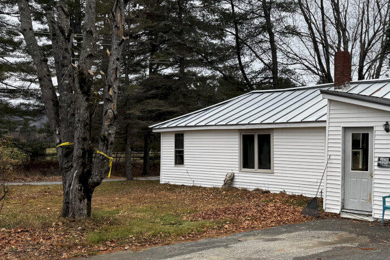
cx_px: 318
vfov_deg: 27.9
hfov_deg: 39.3
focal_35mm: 48
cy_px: 168
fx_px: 520
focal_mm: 6.76
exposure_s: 1/146
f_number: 1.78
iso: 64
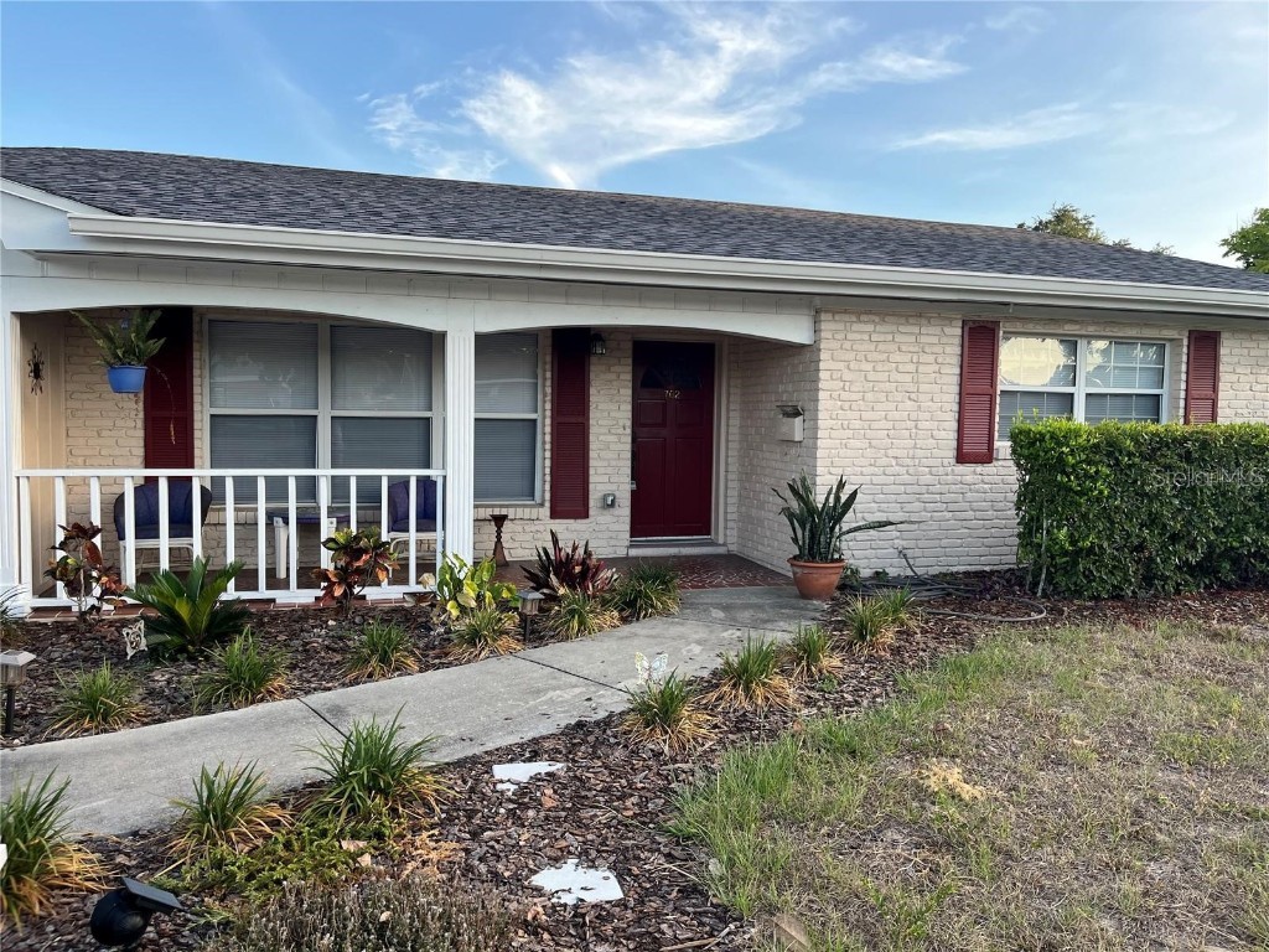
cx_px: 634
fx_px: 953
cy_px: 476
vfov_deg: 53.1
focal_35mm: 26
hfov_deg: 67.3
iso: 50
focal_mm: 5.1
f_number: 1.6
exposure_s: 1/298
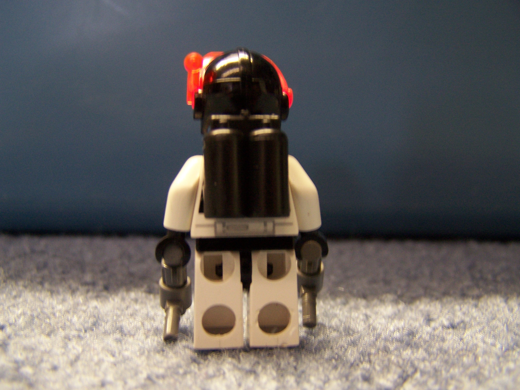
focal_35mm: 38
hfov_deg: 49.0
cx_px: 260
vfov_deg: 37.7
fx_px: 571
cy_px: 195
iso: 140
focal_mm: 6.3
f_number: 2.8
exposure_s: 1/8
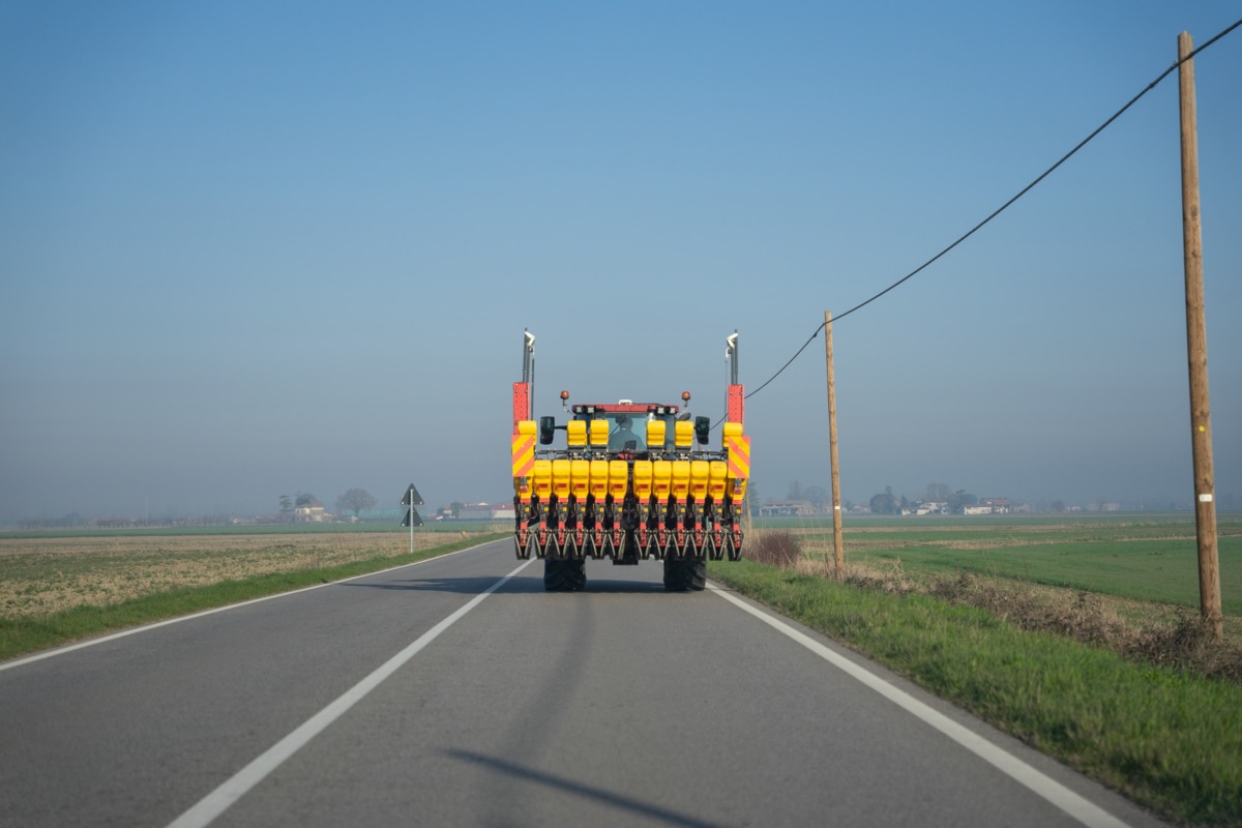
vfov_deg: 20.1
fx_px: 2332
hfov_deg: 29.8
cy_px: 414
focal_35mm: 68
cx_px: 621
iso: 100
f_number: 3.2
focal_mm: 67.6
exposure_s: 1/2500
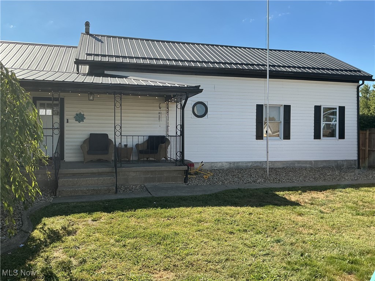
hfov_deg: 61.7
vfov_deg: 48.2
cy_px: 140
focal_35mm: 29
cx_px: 188
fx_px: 314
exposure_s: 1/1250
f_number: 1.8
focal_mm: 3
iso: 25
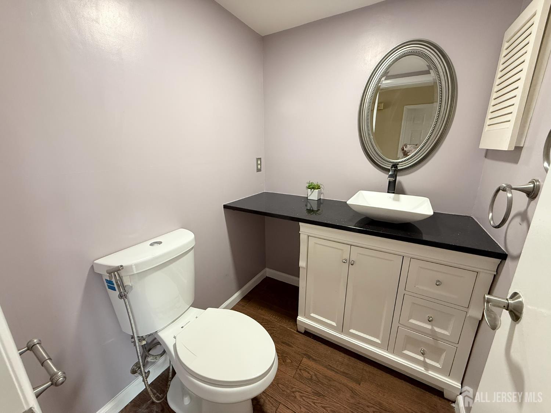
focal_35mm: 14
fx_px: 223
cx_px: 276
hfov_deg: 102.1
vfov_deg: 85.7
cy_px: 206
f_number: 2.2
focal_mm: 2.22
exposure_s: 1/60
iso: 200
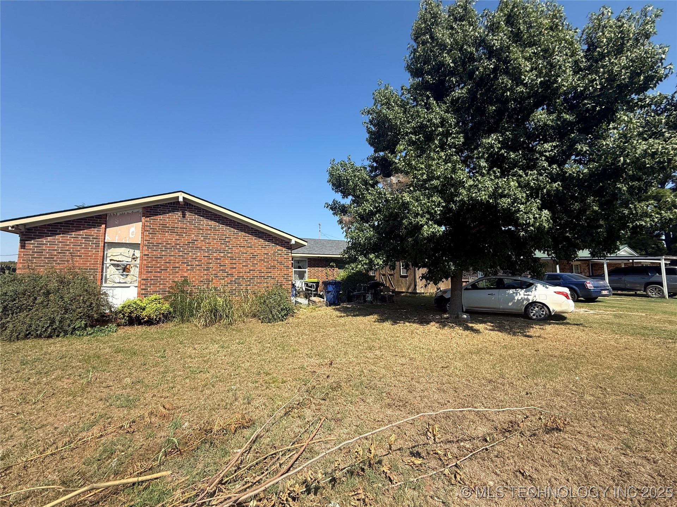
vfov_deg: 85.7
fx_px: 274
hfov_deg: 102.1
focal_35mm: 14
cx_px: 338
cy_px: 254
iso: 50
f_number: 2.2
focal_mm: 2.22
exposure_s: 1/1312
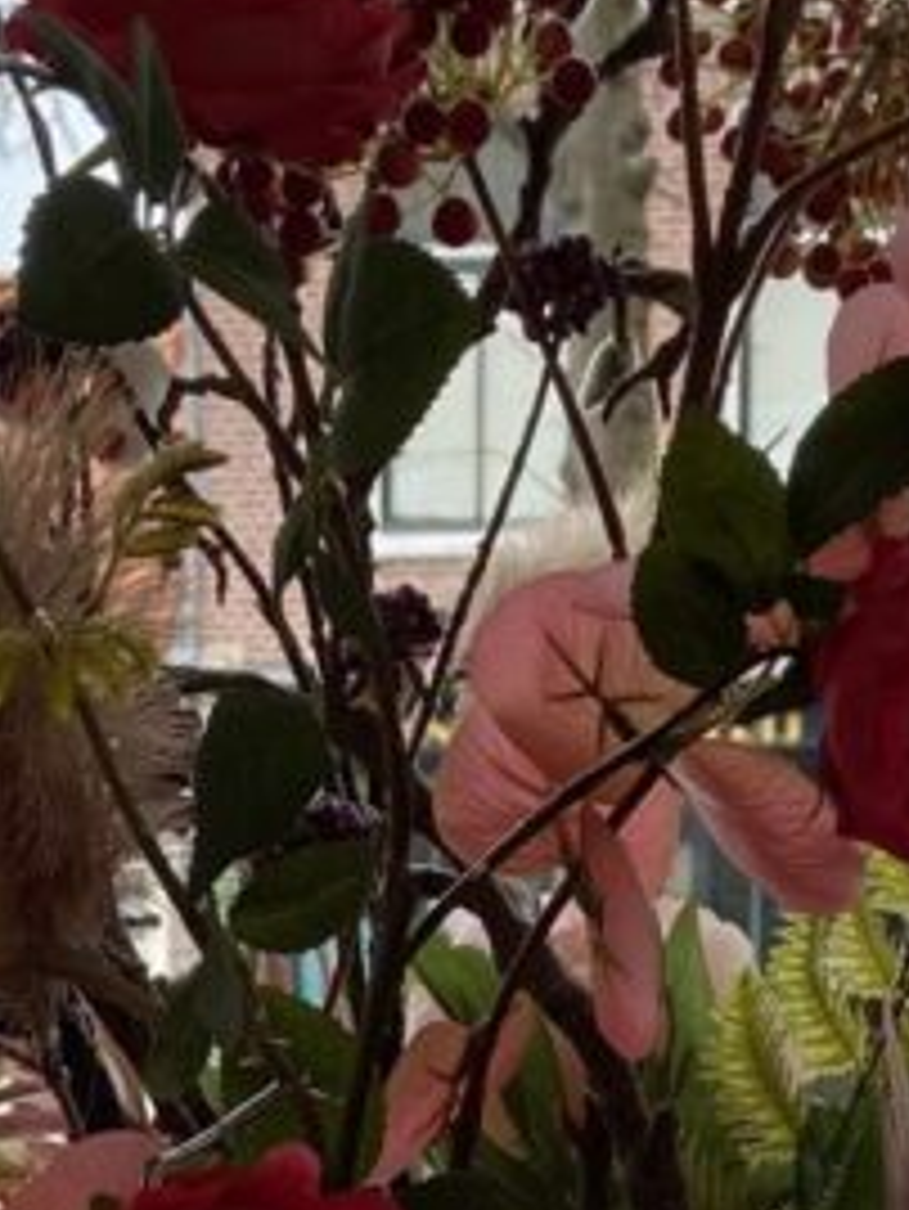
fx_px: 4513
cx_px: 518
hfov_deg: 11.5
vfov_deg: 14.7
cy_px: 1500
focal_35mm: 129
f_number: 1.8
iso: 32
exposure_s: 1/308
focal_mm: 4.25
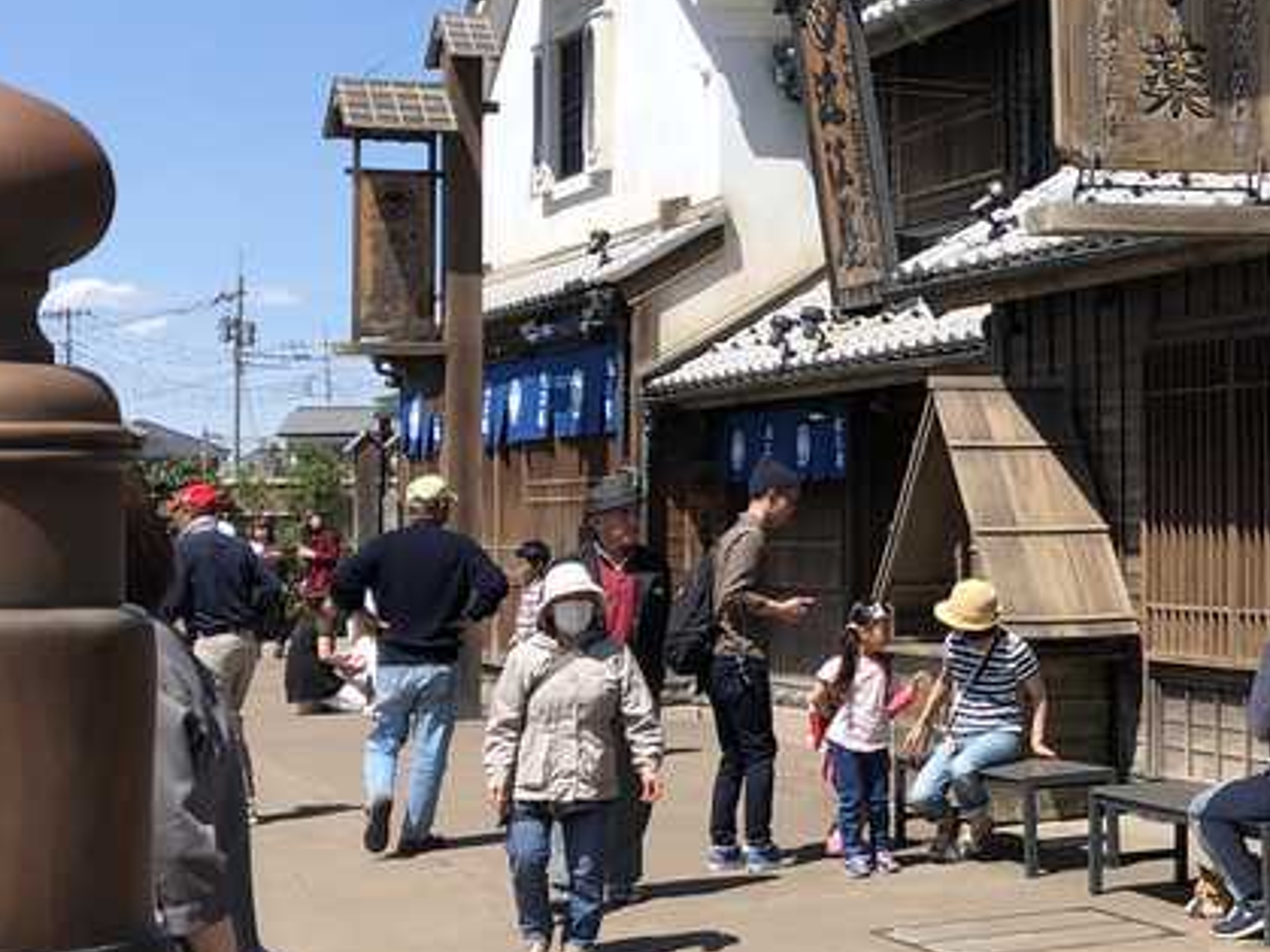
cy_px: 321
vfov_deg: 17.7
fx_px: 3044
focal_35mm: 83
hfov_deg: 22.4
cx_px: 1355
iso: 20
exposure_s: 1/1715
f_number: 1.8
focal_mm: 3.99
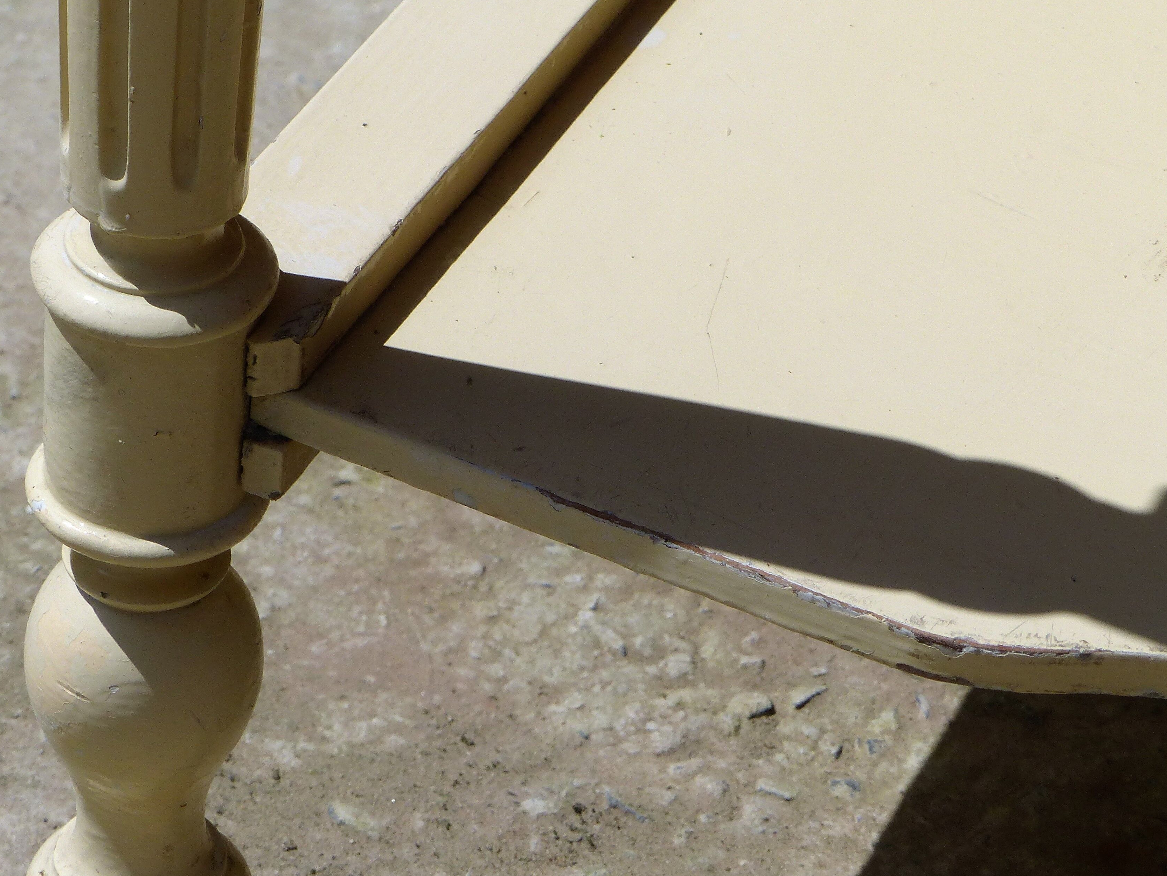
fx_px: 6675
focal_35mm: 198
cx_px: 520
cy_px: 416
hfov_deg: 10.0
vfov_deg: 7.5
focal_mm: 27
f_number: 5.6
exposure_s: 1/1600
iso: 100
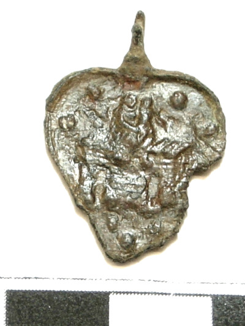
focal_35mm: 75
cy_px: 163
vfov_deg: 26.0
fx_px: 707
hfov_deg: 19.7
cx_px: 122
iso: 50
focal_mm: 15.7
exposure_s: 1/26.9
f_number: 3.9
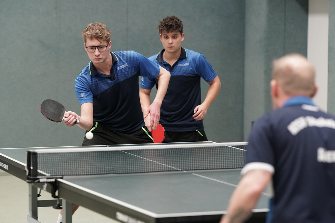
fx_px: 1256
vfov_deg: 10.2
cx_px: 168
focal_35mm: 135
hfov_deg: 15.2
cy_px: 112
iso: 5000
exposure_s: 1/400
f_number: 3.2
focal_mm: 135
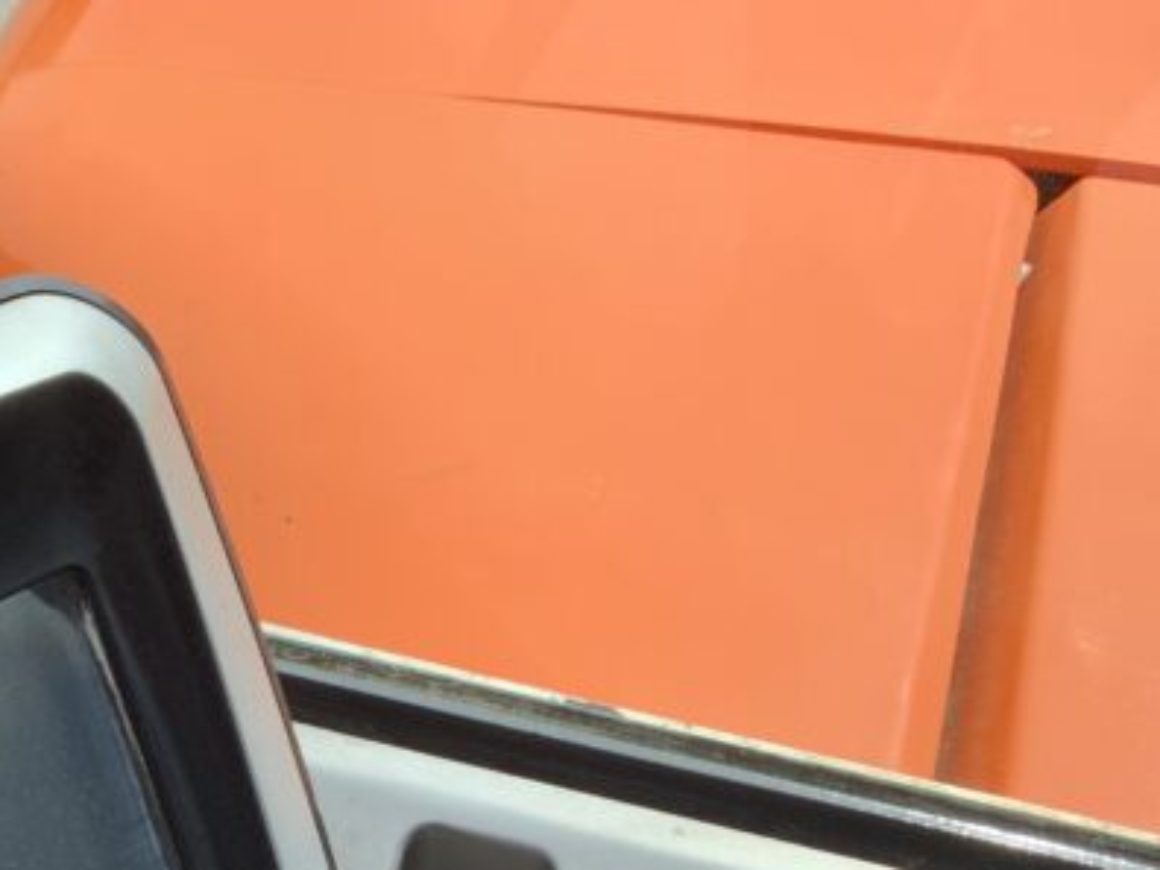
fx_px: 2513
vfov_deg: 18.7
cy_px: 1008
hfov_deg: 25.3
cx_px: 138
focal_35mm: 75
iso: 16
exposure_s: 1/816
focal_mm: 3
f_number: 1.8
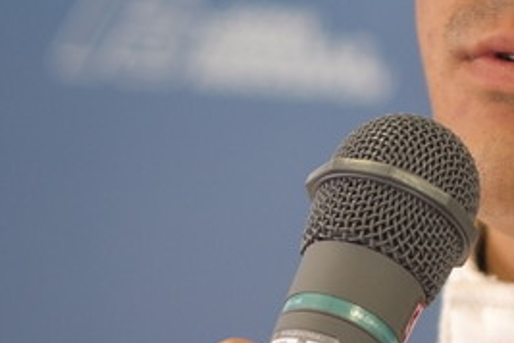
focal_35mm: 729
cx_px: 581
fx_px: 10408
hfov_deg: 2.8
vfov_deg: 1.9
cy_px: -85
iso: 800
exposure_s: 1/125
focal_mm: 180
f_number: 2.8
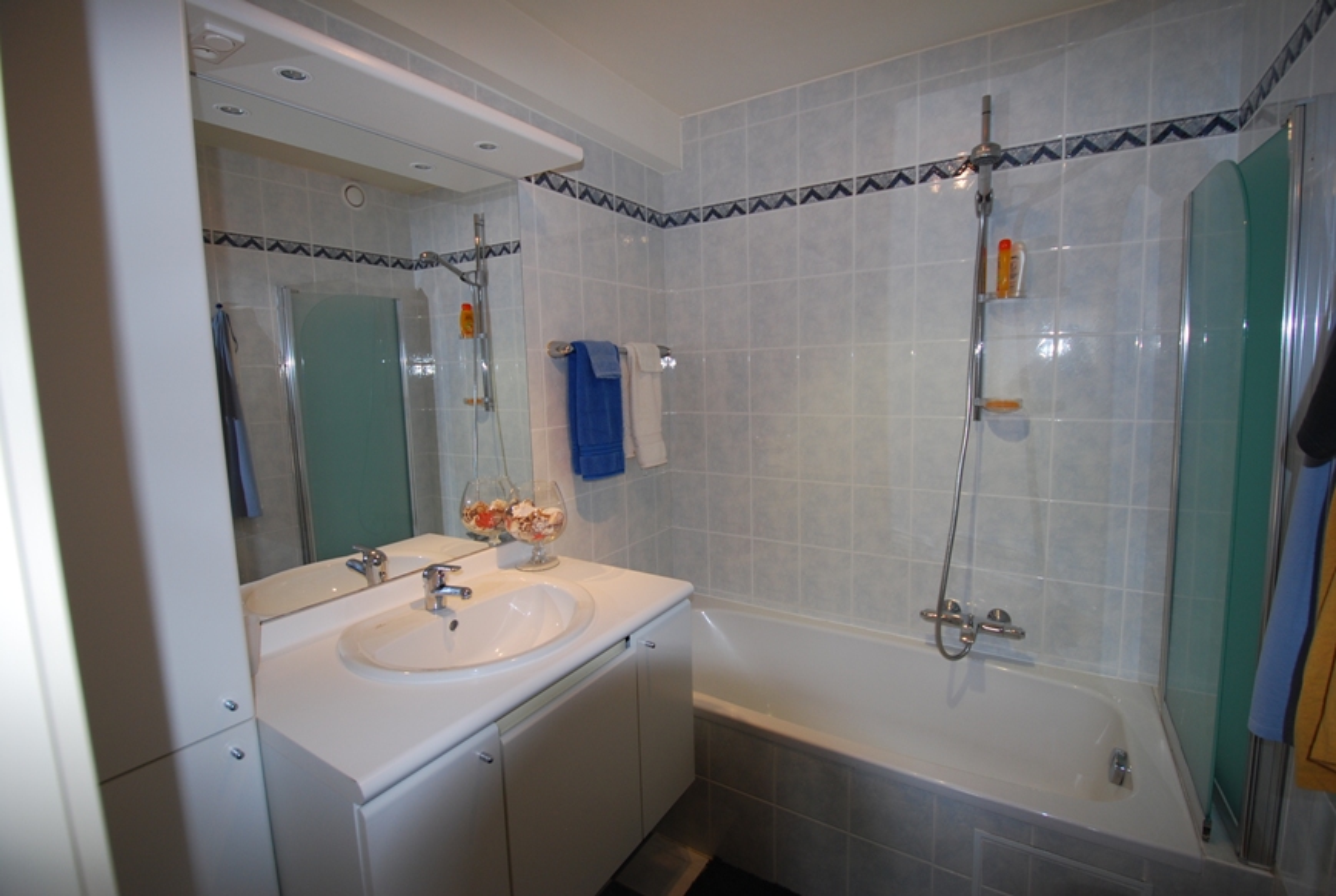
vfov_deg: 77.6
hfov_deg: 100.3
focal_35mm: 15
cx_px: 668
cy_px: 448
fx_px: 558
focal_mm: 10
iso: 200
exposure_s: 1/60
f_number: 3.5
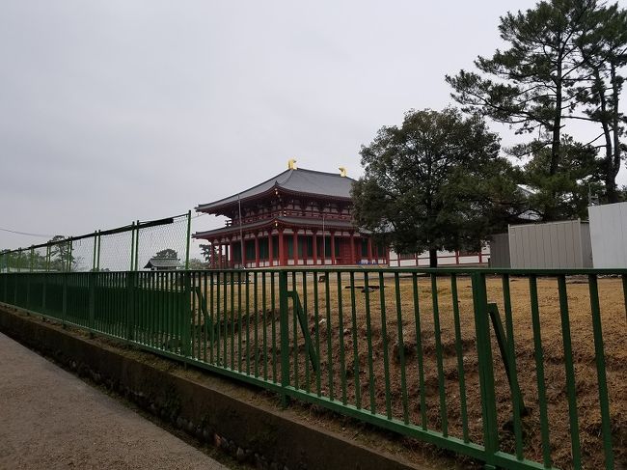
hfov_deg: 67.3
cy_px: 235
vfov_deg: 53.0
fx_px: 471
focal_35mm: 26
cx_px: 314
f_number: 1.7
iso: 50
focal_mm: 4.2
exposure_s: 1/123
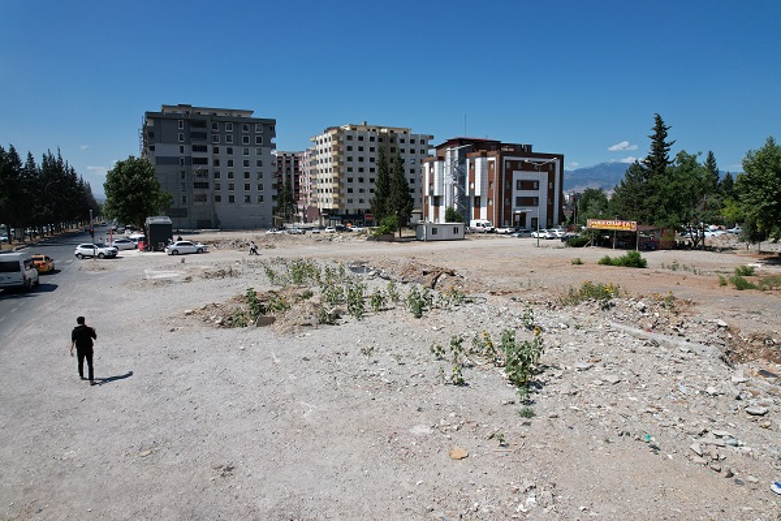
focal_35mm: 22
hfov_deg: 78.6
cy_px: 260
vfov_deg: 57.2
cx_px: 390
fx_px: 477
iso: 100
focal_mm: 8.38
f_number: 2.8
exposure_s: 1/3000
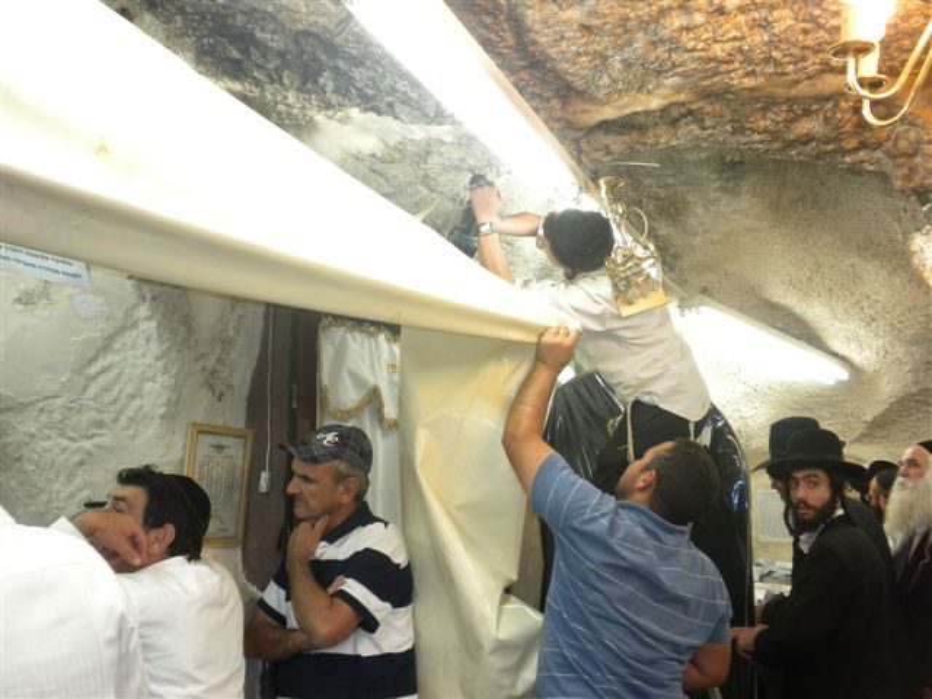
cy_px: 350
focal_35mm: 37
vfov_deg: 38.7
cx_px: 466
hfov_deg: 50.1
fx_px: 996
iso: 212
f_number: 3.5
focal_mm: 6.6
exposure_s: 1/50
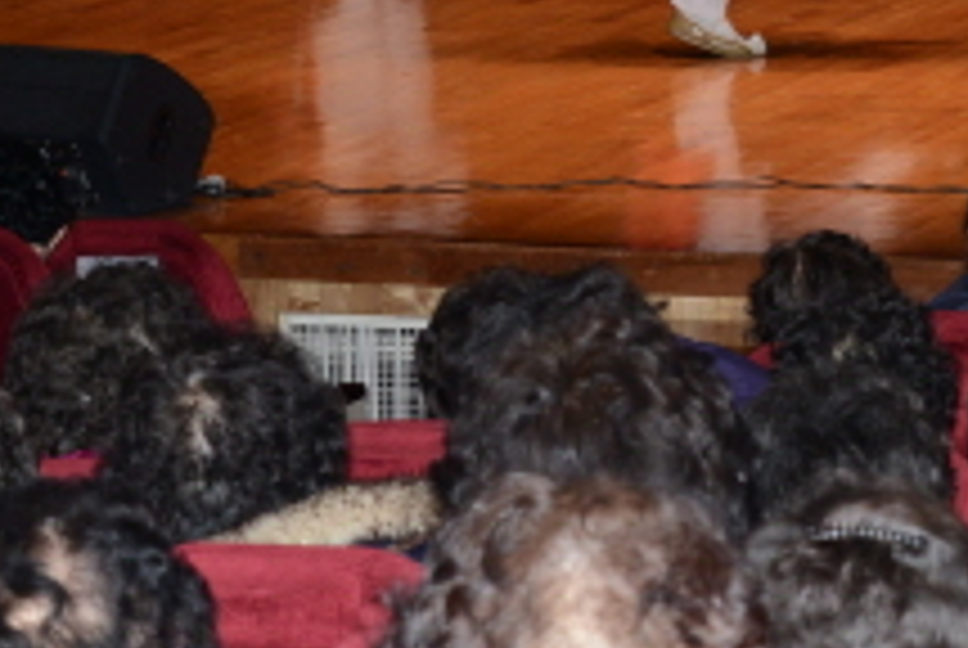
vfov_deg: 5.3
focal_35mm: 260
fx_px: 7001
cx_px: 1418
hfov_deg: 7.8
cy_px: -115
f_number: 11
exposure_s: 1/100
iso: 1250
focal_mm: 70
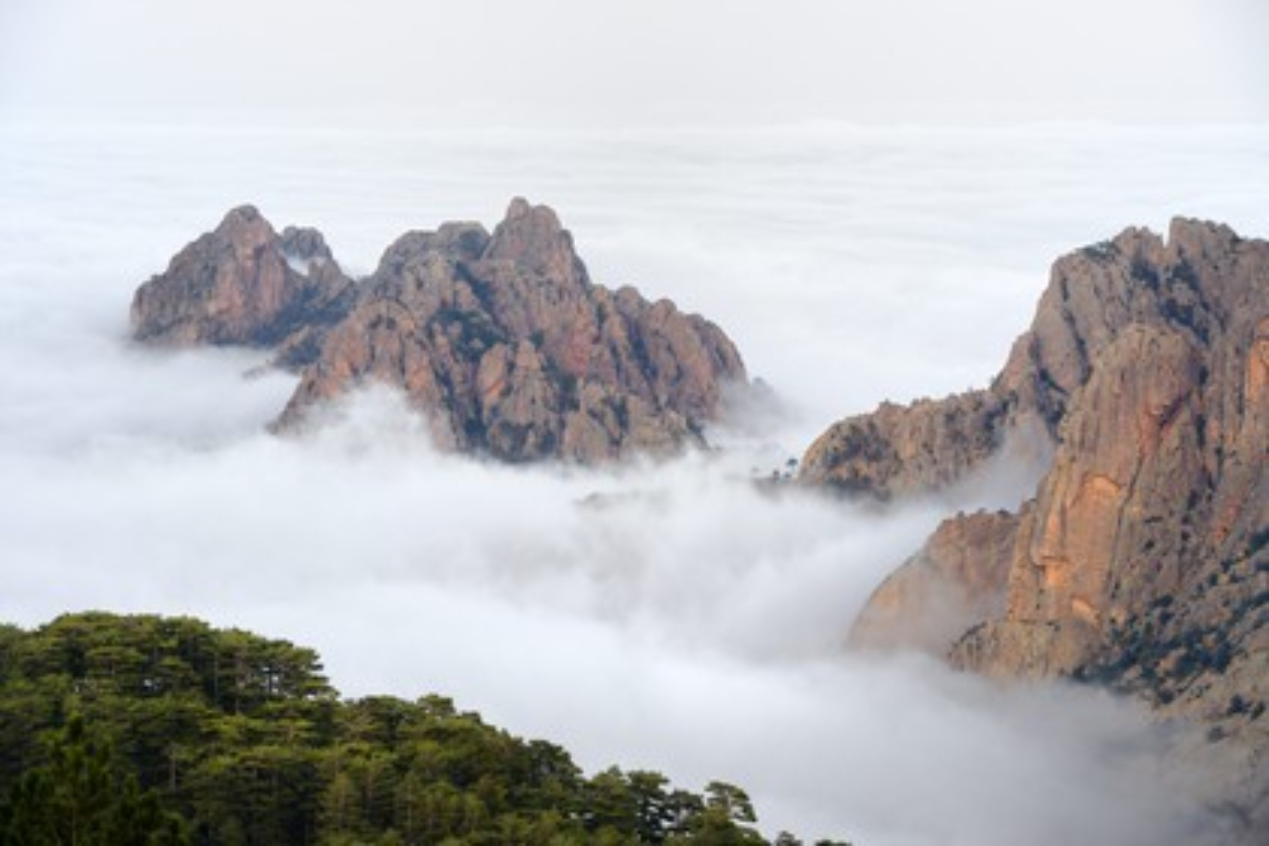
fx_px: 4406
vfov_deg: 11.0
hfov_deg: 16.4
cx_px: 634
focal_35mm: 125
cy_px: 423
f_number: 8
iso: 400
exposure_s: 1/200
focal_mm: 125
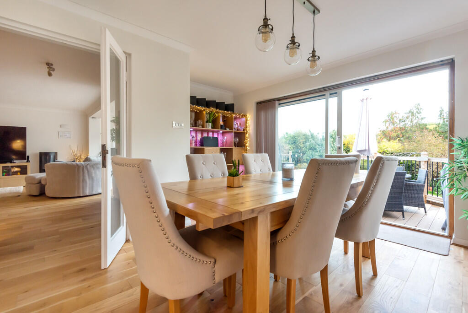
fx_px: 208
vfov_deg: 73.8
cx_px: 234
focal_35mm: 16
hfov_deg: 96.7
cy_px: 156
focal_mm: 16
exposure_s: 1/25
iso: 800
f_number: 8
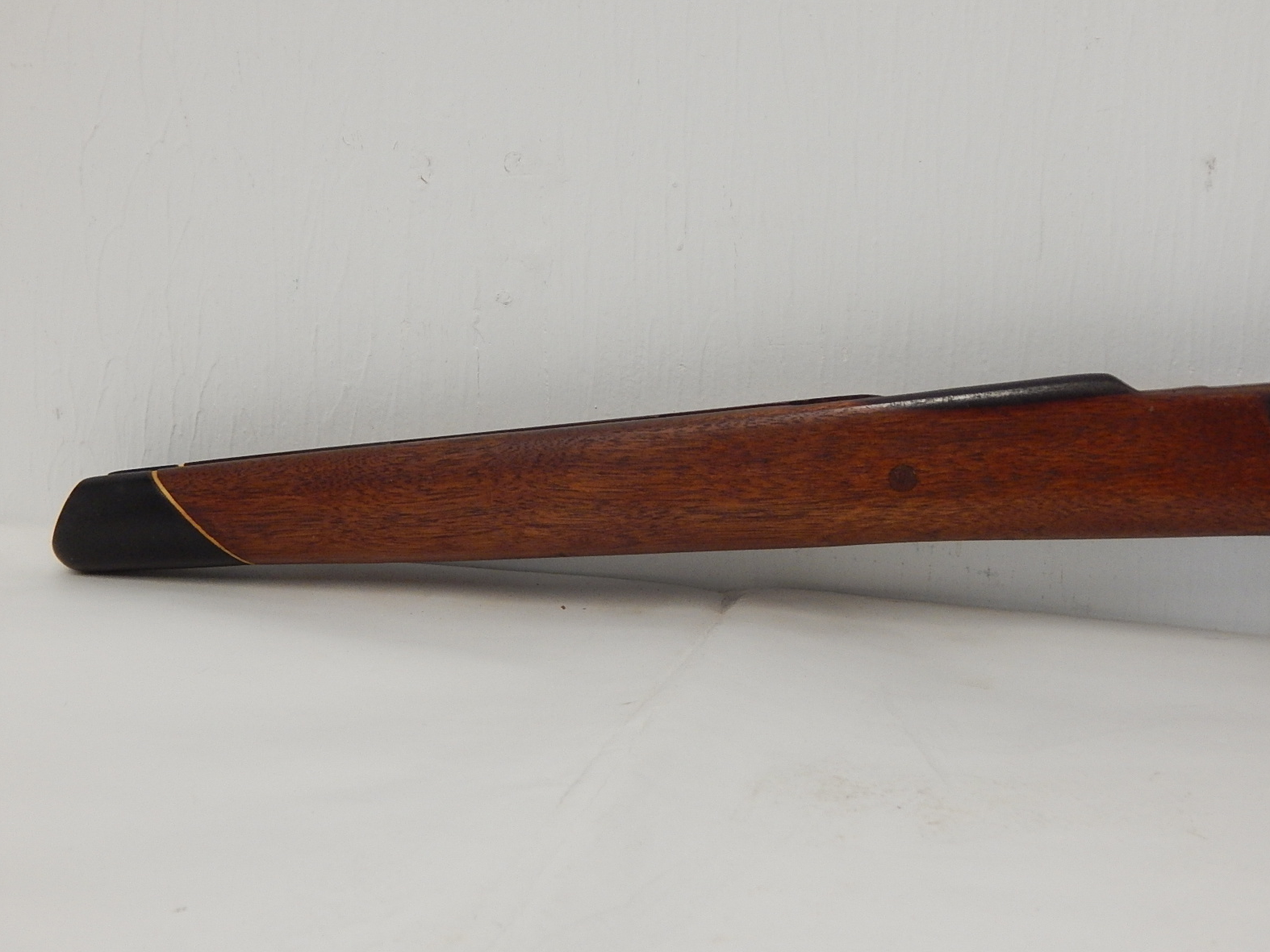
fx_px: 2275
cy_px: 469
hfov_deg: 31.2
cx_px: 641
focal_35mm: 62
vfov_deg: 23.7
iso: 400
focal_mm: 10.9
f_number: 4
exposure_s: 1/50
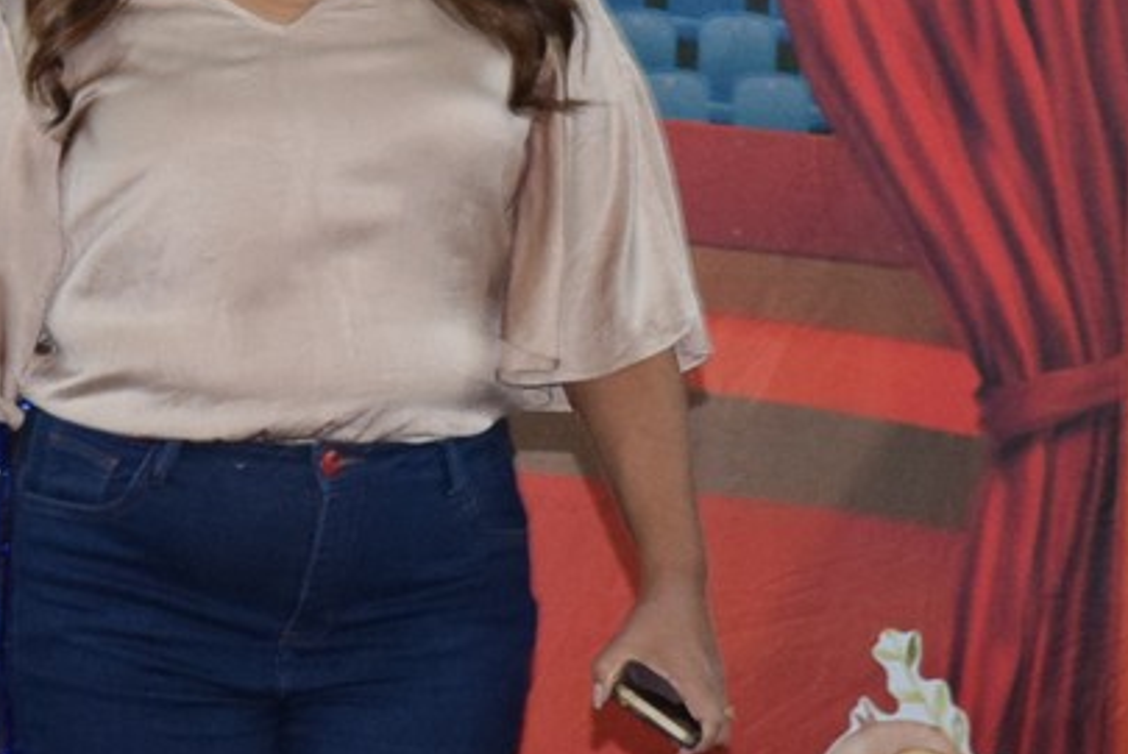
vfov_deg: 5.2
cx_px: 372
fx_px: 8344
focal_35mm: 266
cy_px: 787
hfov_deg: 7.7
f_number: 4.2
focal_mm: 40
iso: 1600
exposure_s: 1/60
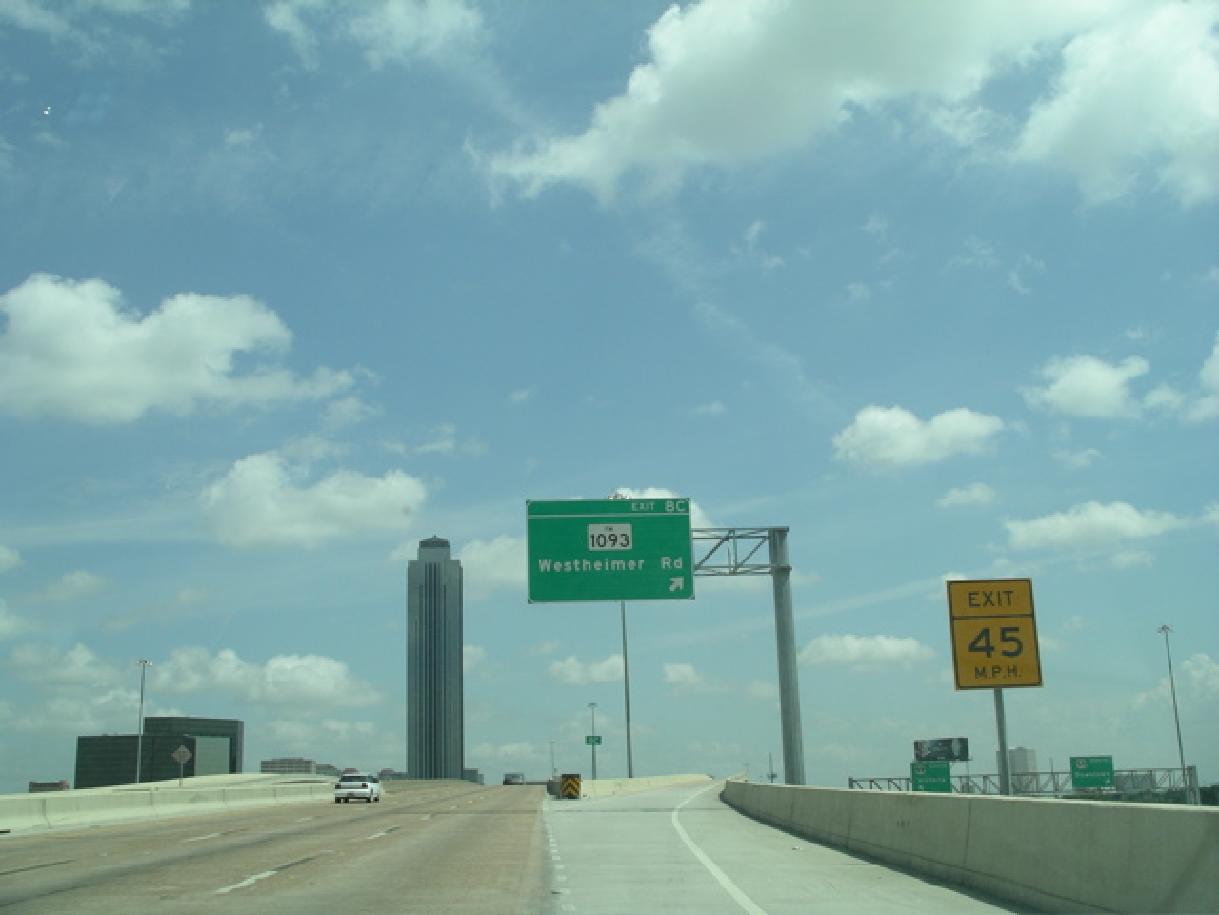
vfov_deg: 38.7
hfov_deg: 50.1
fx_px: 1303
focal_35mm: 37
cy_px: 458
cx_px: 610
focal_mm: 7.8
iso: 64
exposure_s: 1/400
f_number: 6
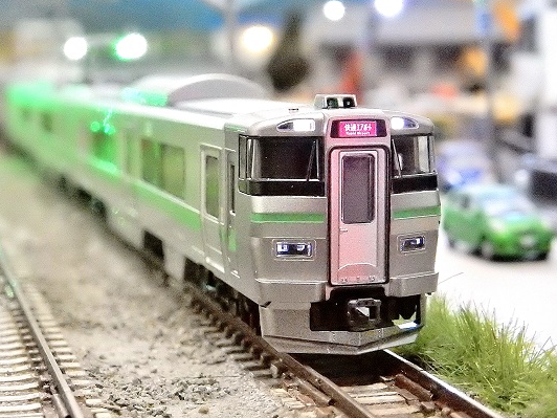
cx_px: 230
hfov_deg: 24.7
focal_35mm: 79
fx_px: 1271
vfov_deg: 18.7
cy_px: 193
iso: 3200
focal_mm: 10.7
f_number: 4.5
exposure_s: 1/80
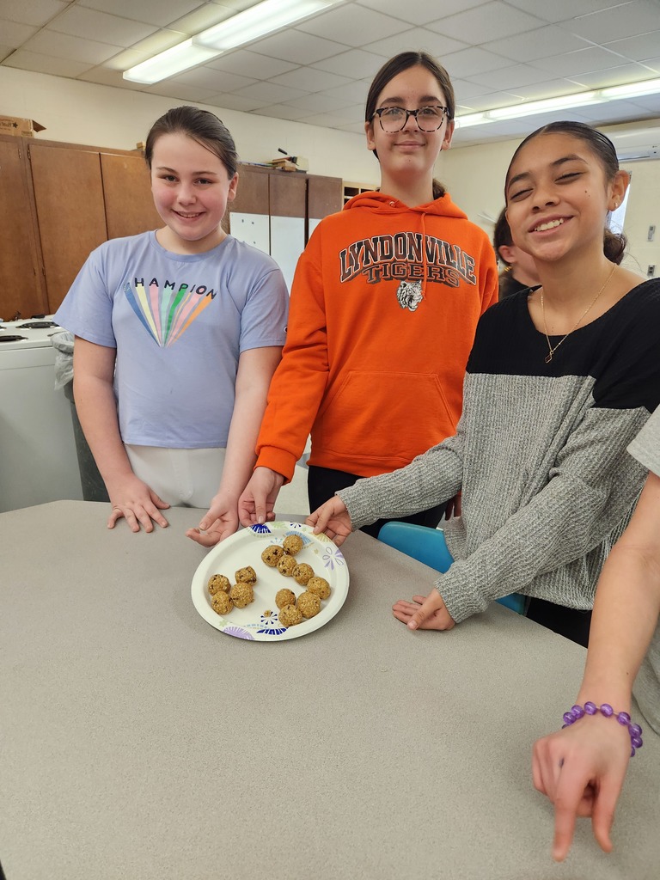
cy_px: 440
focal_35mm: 23
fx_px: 585
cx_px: 330
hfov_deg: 58.9
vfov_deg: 73.9
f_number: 1.8
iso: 200
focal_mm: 5.4
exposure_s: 1/180
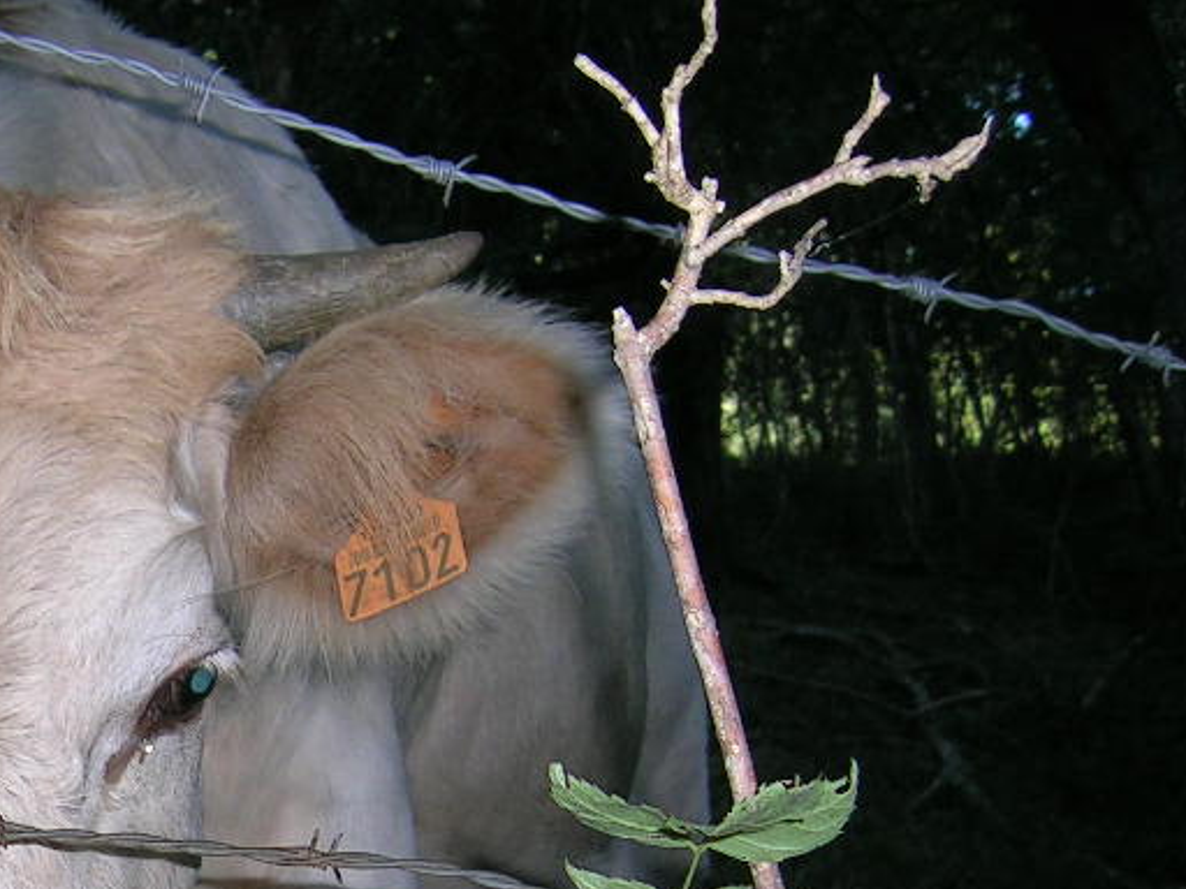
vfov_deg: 20.4
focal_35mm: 70
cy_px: 868
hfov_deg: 26.4
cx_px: 16
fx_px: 2398
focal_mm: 5.4
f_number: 2.8
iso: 50
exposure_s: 1/60.1
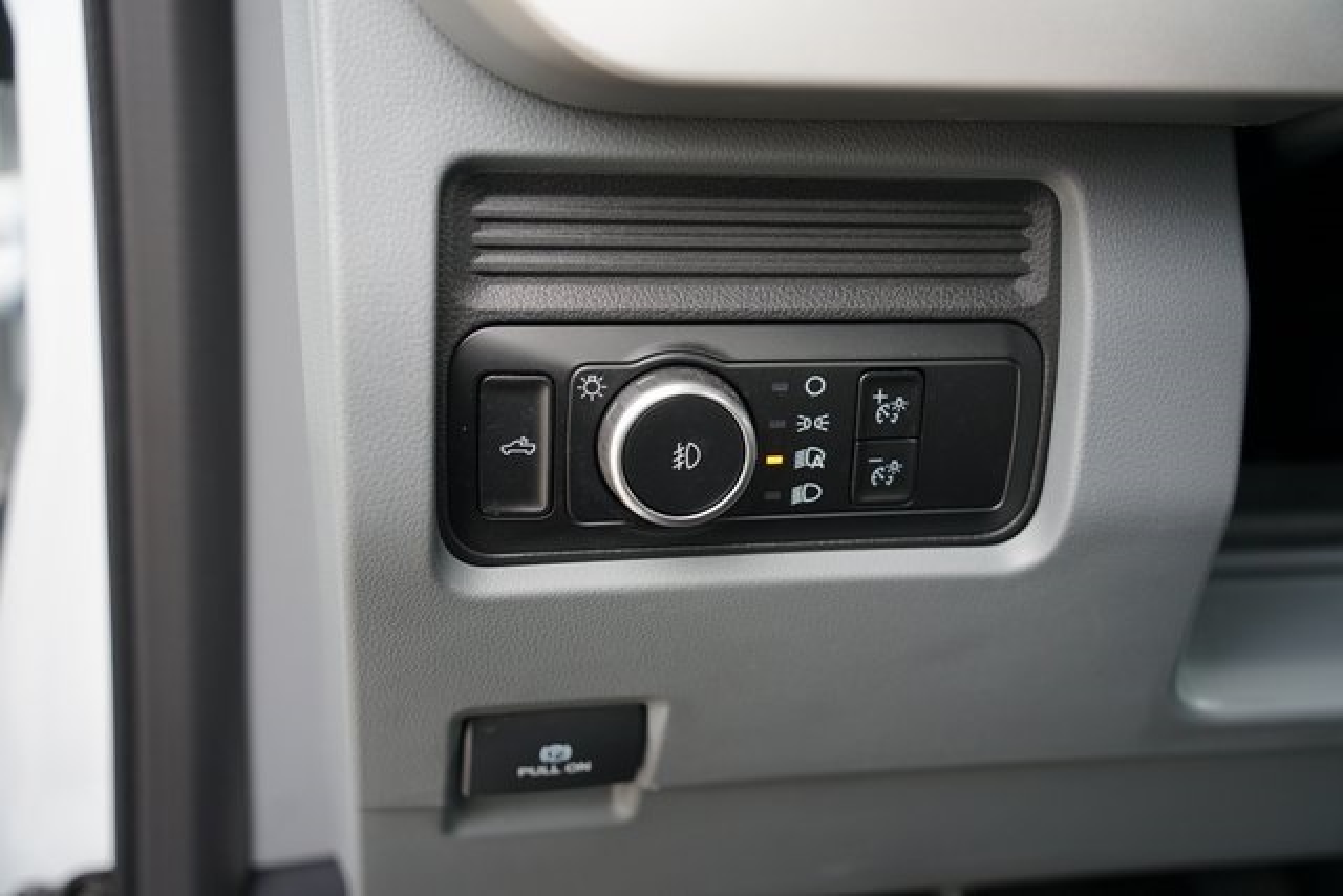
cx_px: 672
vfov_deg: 36.0
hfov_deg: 51.9
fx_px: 1381
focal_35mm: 37
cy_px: 448
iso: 250
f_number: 4
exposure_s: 1/60
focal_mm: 37
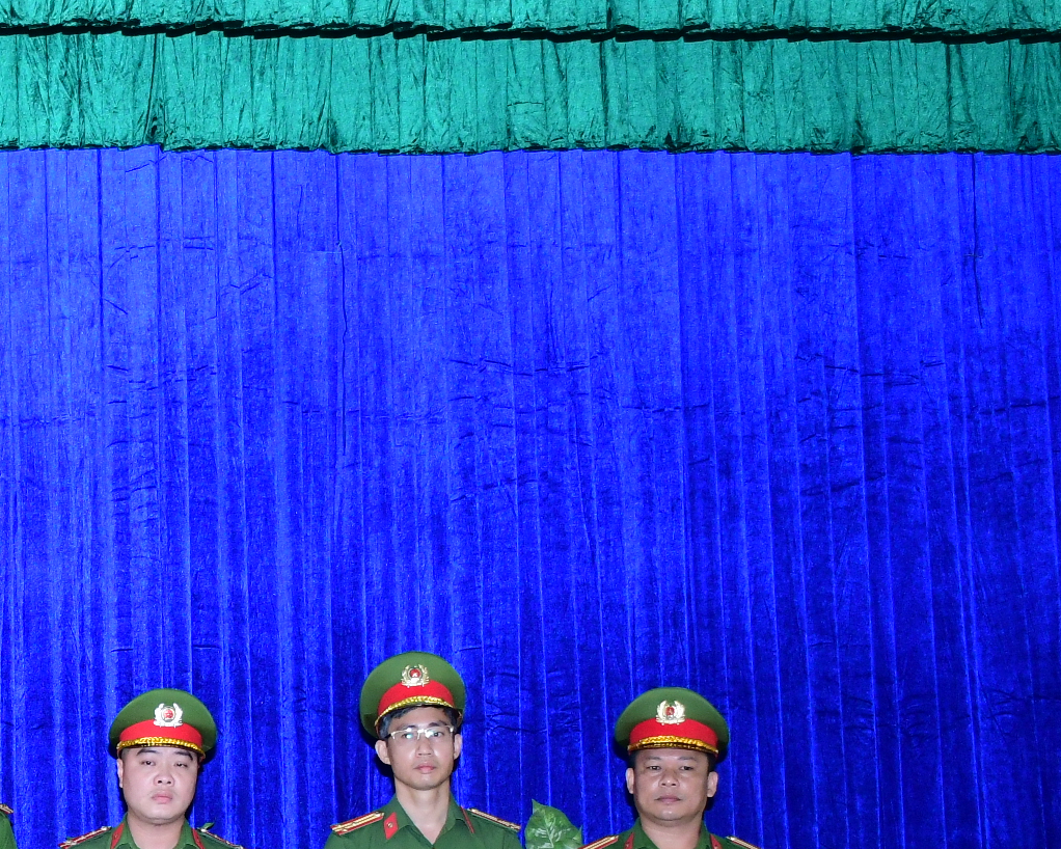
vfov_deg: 16.5
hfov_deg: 19.7
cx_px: -179
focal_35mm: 92
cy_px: 744
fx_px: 2889
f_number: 5
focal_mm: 24
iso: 1250
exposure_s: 1/200
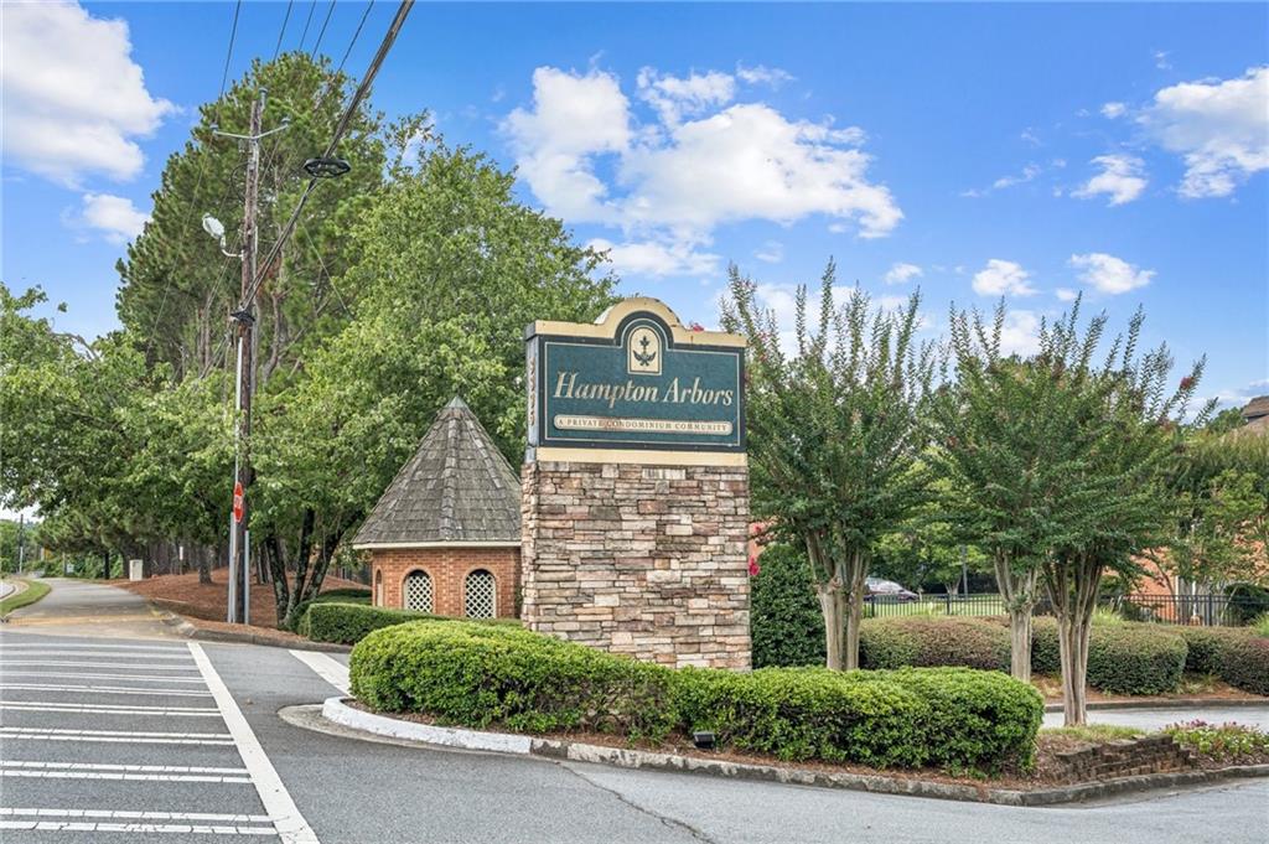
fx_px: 1215
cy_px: 422
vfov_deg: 38.3
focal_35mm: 34
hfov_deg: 55.1
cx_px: 634
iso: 100
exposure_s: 1/100
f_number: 8
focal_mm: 34.5
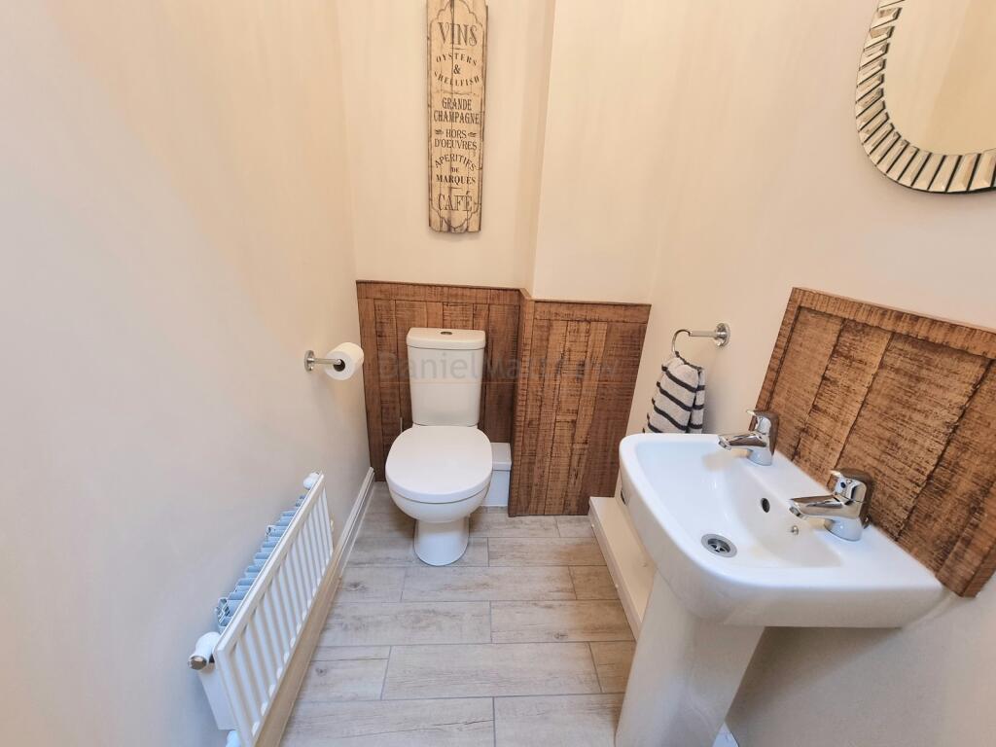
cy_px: 374
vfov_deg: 89.9
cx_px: 498
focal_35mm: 13
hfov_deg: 106.2
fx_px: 374
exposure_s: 1/50
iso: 200
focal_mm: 2.2
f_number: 2.2
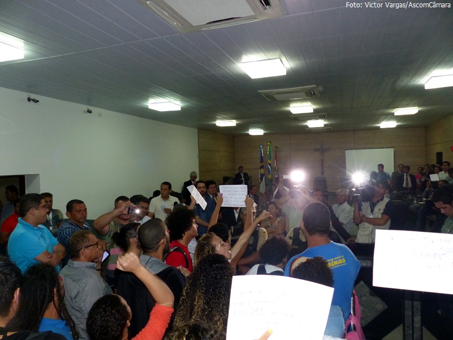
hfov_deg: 69.4
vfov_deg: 54.9
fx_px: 327
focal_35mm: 25
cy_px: 170
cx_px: 226
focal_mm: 4.5
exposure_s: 1/60
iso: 400
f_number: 2.8
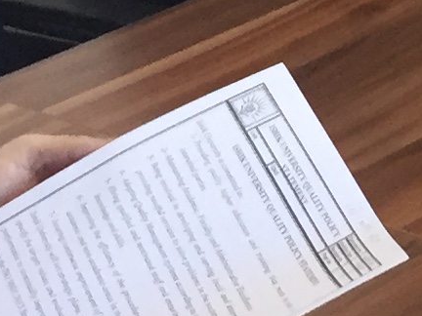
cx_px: 377
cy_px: -493
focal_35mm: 219
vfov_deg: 6.4
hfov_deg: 9.0
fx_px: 2670
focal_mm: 4.15
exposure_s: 1/33
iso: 125
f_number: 2.2
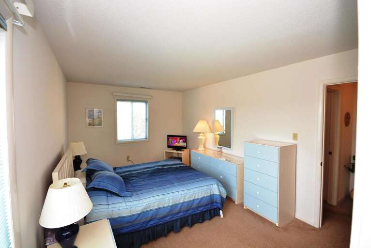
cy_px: 124
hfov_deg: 100.3
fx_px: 155
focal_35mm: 15
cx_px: 186
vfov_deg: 77.4
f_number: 7.1
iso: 1000
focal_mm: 10
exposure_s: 1/60
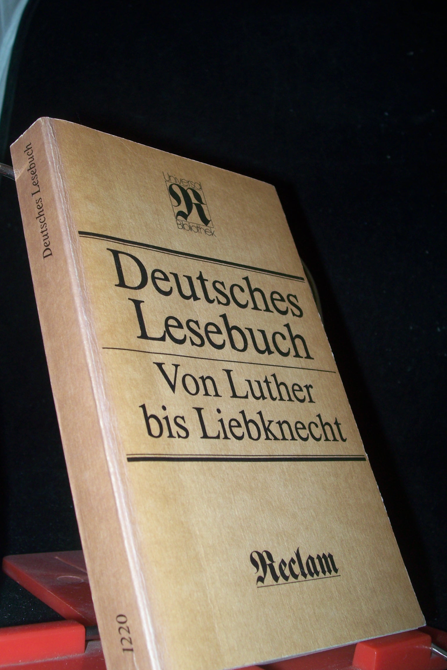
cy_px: 335
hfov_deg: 30.5
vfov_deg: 44.5
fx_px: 819
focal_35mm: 44
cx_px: 213
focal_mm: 7
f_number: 2.8
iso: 80
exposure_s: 1/60
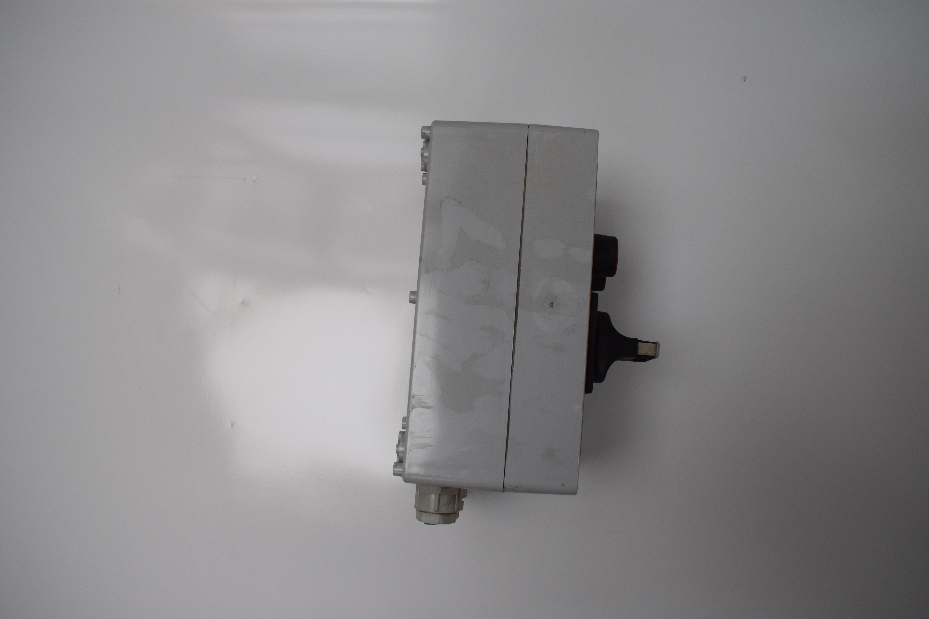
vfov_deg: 43.6
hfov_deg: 61.9
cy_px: 310
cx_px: 464
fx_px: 774
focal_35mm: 30
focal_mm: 20
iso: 400
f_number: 6.3
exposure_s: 1/160
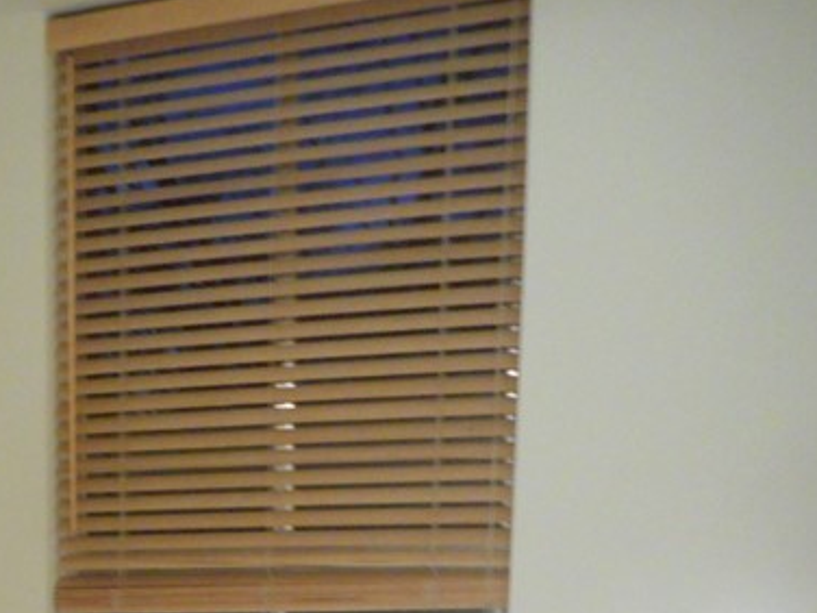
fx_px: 1605
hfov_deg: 25.2
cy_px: 793
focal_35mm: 68
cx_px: -202
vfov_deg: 19.9
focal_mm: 4.5
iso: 500
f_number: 3.7
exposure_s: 1/8
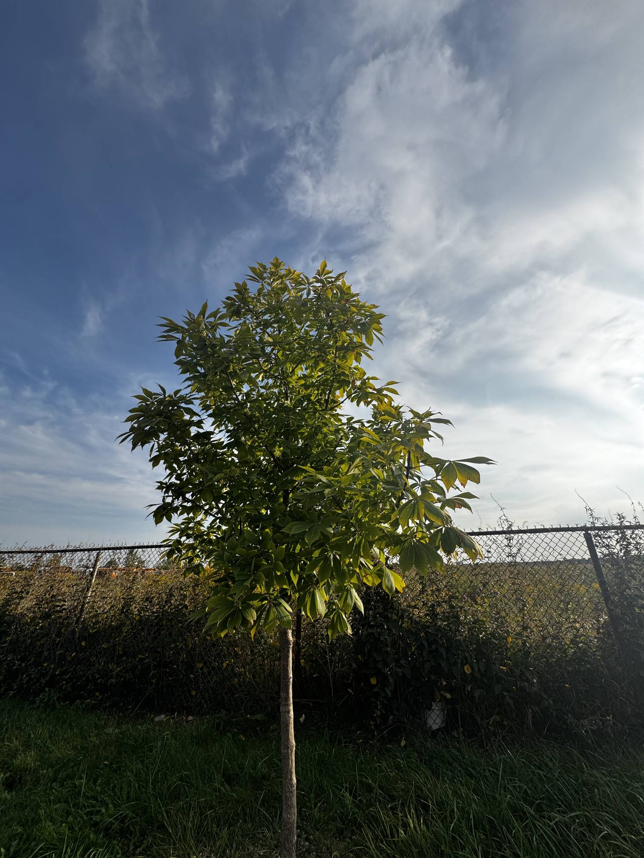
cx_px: 322
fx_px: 347
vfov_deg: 102.1
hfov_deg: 85.7
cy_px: 429
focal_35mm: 14
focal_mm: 2.22
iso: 40
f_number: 2.2
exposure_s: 1/1567
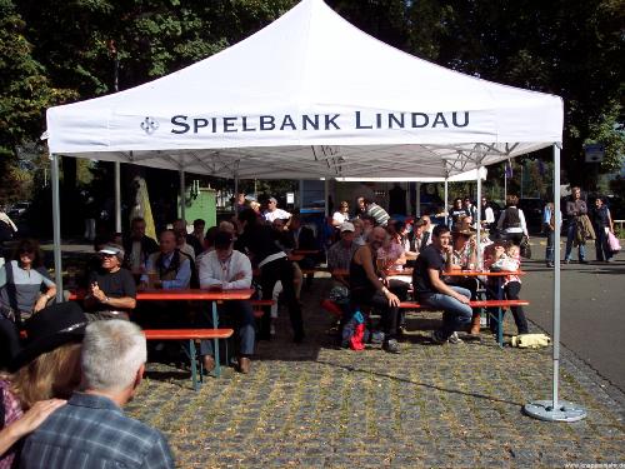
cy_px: 234
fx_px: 704
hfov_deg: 47.9
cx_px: 312
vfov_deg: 36.8
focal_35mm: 39
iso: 100
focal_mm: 8
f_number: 4
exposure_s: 1/750
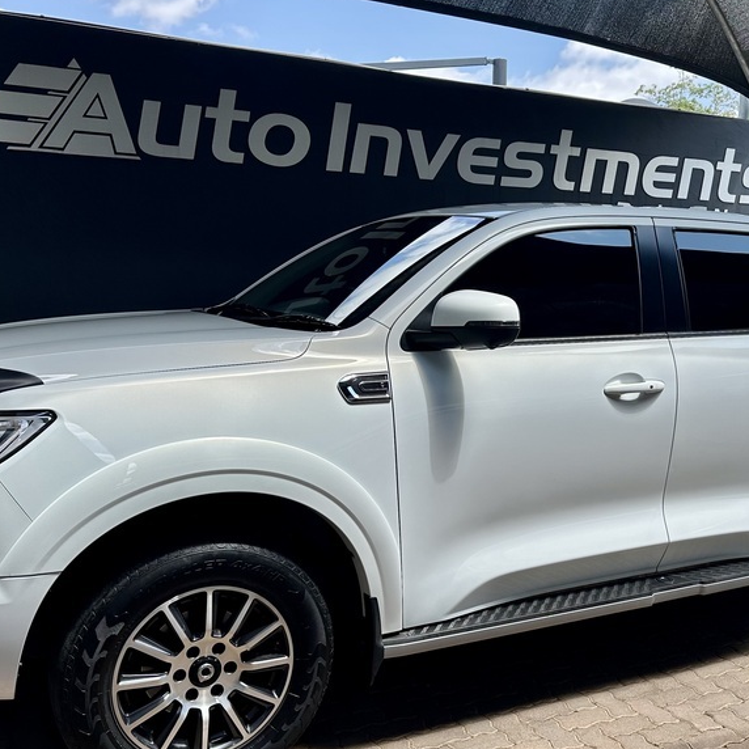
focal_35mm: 38
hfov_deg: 43.5
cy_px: 378
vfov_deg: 43.9
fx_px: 930
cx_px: 470
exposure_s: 1/1812
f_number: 1.78
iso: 80
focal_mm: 6.86
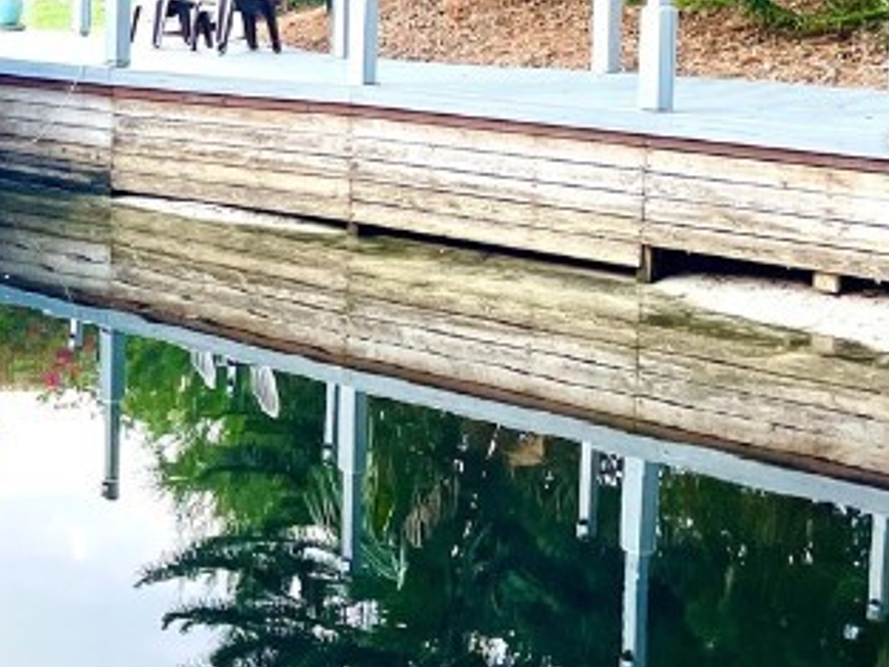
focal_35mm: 85
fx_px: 2184
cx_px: -301
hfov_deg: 20.7
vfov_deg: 17.3
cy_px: 150
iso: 32
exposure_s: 1/351
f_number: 1.6
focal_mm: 4.2
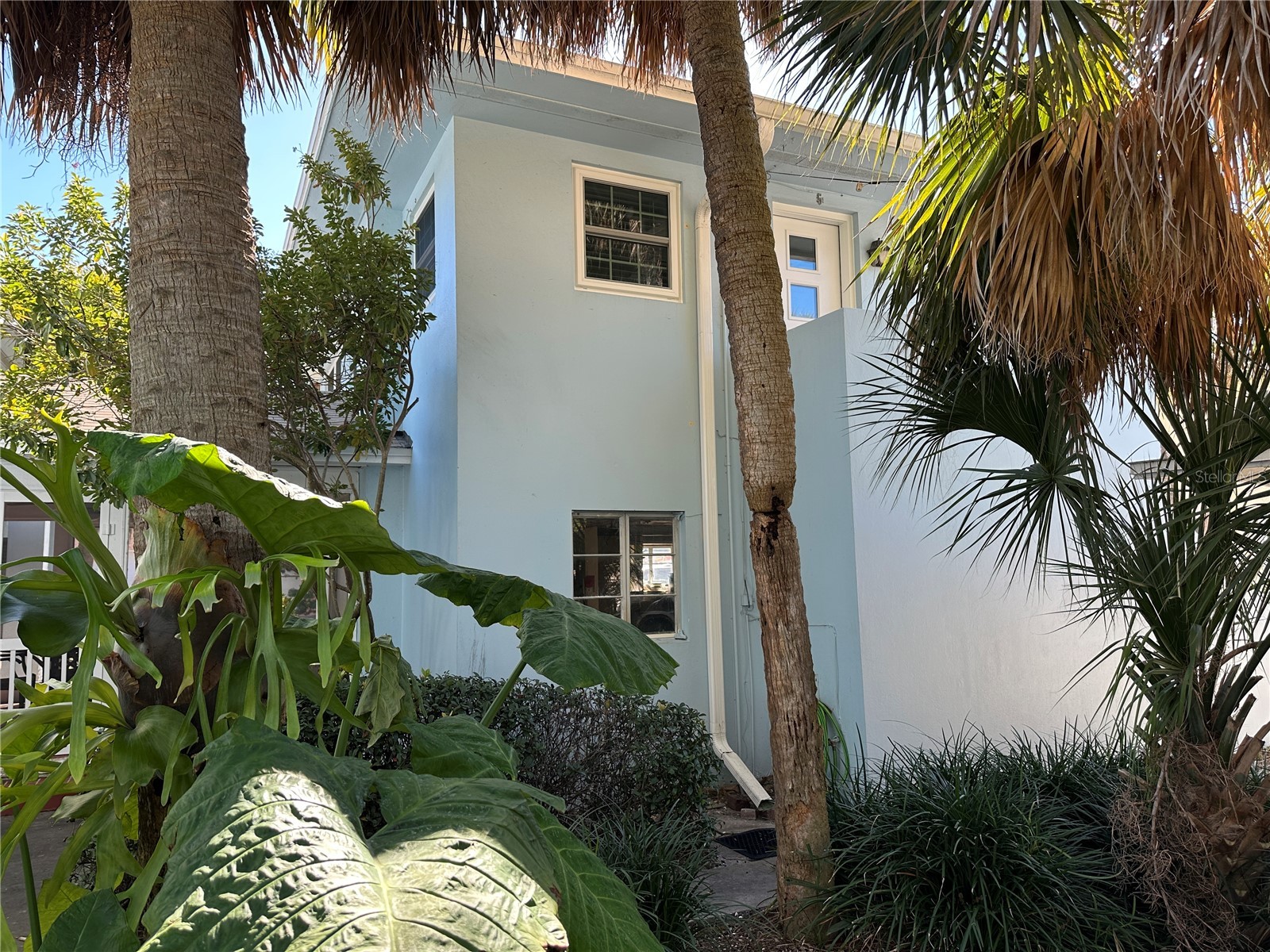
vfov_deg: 56.8
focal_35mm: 24
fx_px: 881
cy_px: 476
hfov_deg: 71.6
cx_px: 635
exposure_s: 1/508
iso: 80
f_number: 1.78
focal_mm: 6.86
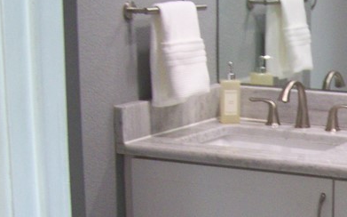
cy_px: 245
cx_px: 404
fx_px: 945
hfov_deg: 19.7
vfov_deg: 12.8
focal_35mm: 100
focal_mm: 5.85
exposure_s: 1/30
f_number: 2.8
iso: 160
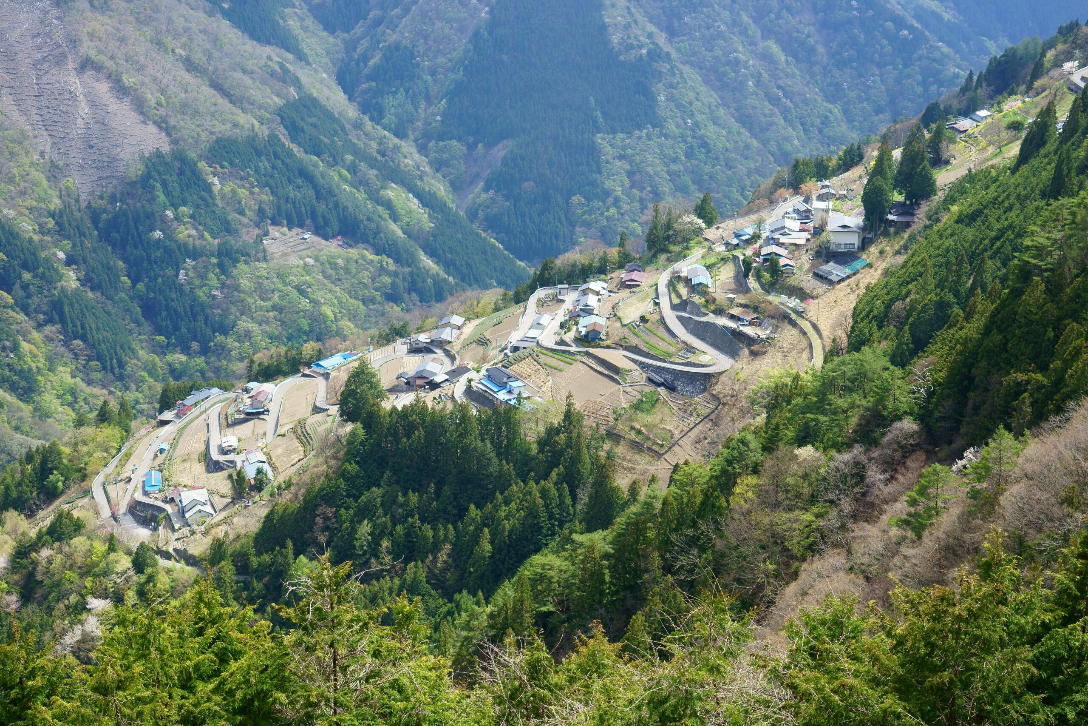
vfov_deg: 27.5
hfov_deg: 40.3
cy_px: 363
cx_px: 544
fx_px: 1481
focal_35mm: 49
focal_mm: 49
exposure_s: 1/125
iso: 100
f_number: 8
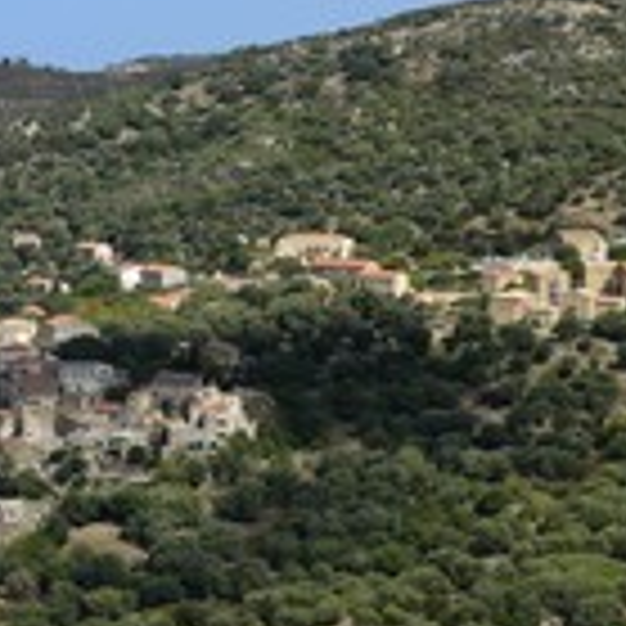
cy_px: 162
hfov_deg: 9.7
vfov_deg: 9.7
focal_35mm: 180
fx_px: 3683
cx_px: 471
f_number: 10
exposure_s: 1/320
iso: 200
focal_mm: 70
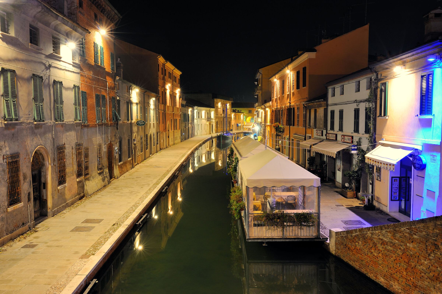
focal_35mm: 32
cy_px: 147
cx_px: 221
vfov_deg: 41.1
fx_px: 393
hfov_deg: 58.7
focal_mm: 32
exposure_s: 30
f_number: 16
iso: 200
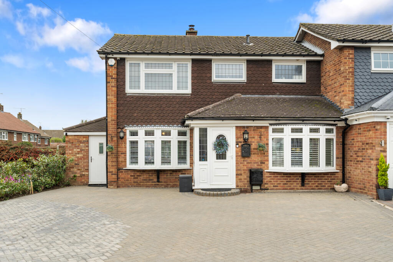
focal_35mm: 32
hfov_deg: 59.5
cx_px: 196
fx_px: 344
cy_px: 131
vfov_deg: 41.7
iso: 320
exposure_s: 1/60
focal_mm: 31.5
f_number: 8
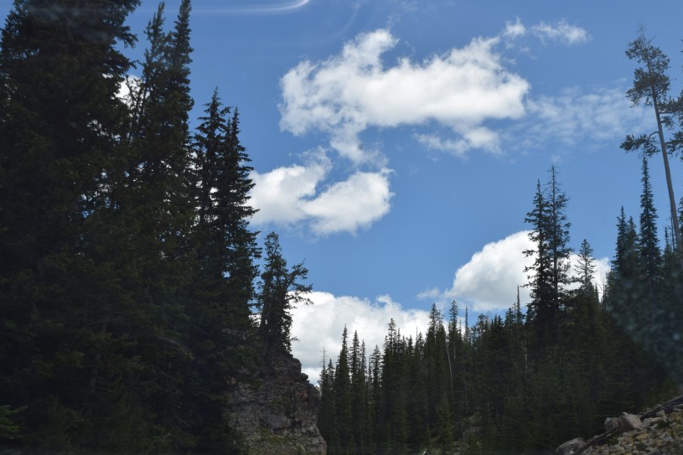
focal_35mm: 55
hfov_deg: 36.4
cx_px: 380
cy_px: 266
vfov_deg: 24.7
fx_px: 1036
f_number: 9
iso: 100
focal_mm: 29
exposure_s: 1/200
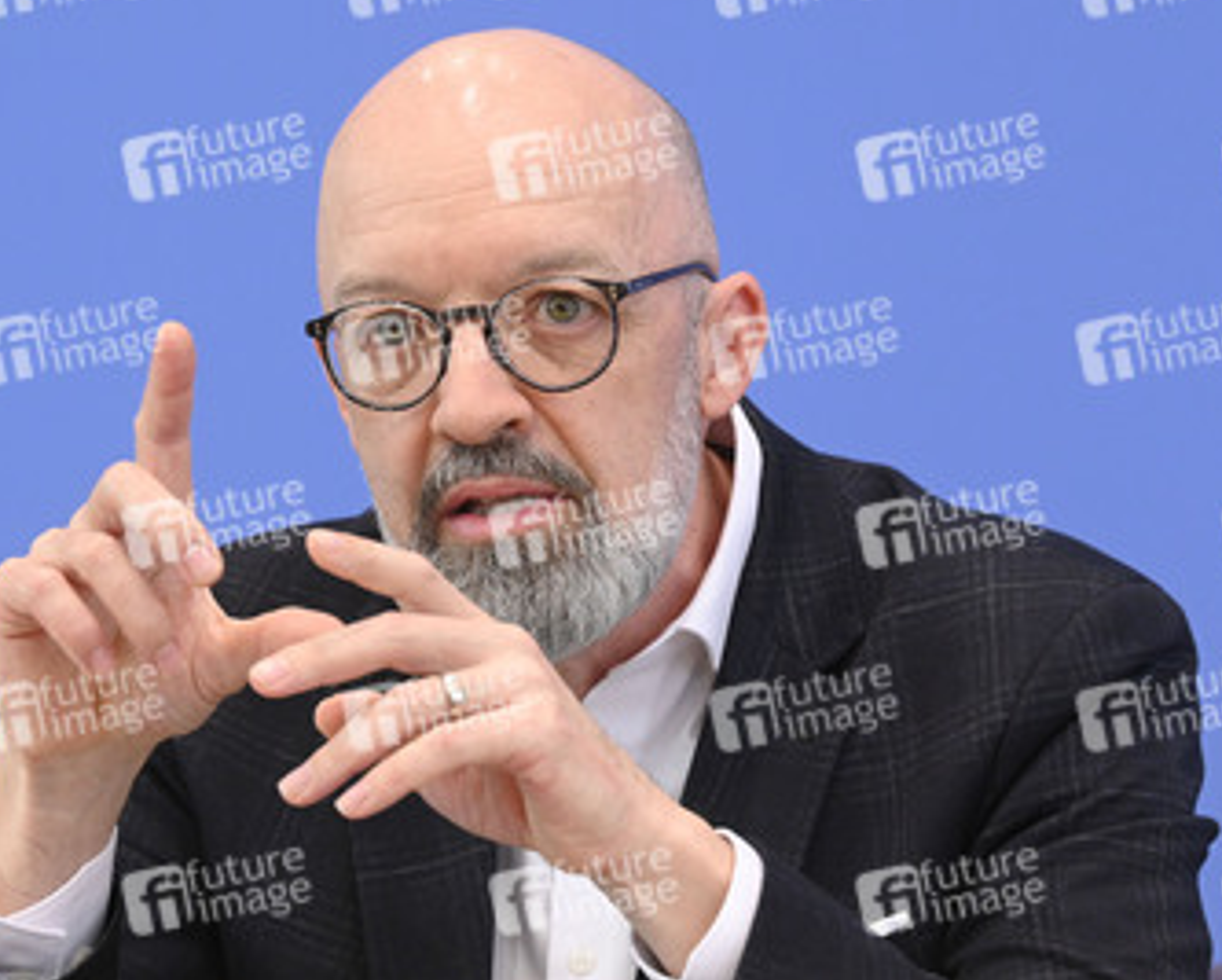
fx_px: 5973
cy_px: 433
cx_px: 486
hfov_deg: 11.7
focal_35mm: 165
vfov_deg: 9.4
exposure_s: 1/400
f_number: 6.3
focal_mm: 130
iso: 3200
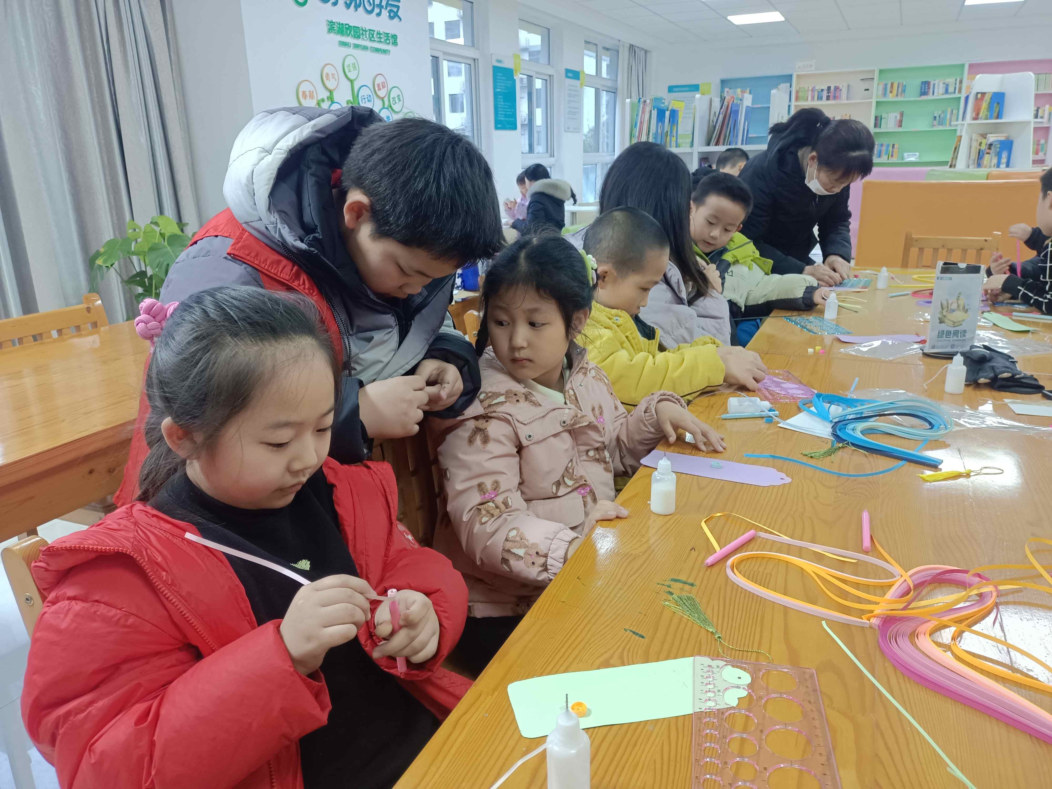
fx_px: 760
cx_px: 526
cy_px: 394
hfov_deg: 69.4
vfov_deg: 54.9
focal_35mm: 25
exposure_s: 1/50
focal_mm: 4.71
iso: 506
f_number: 1.79
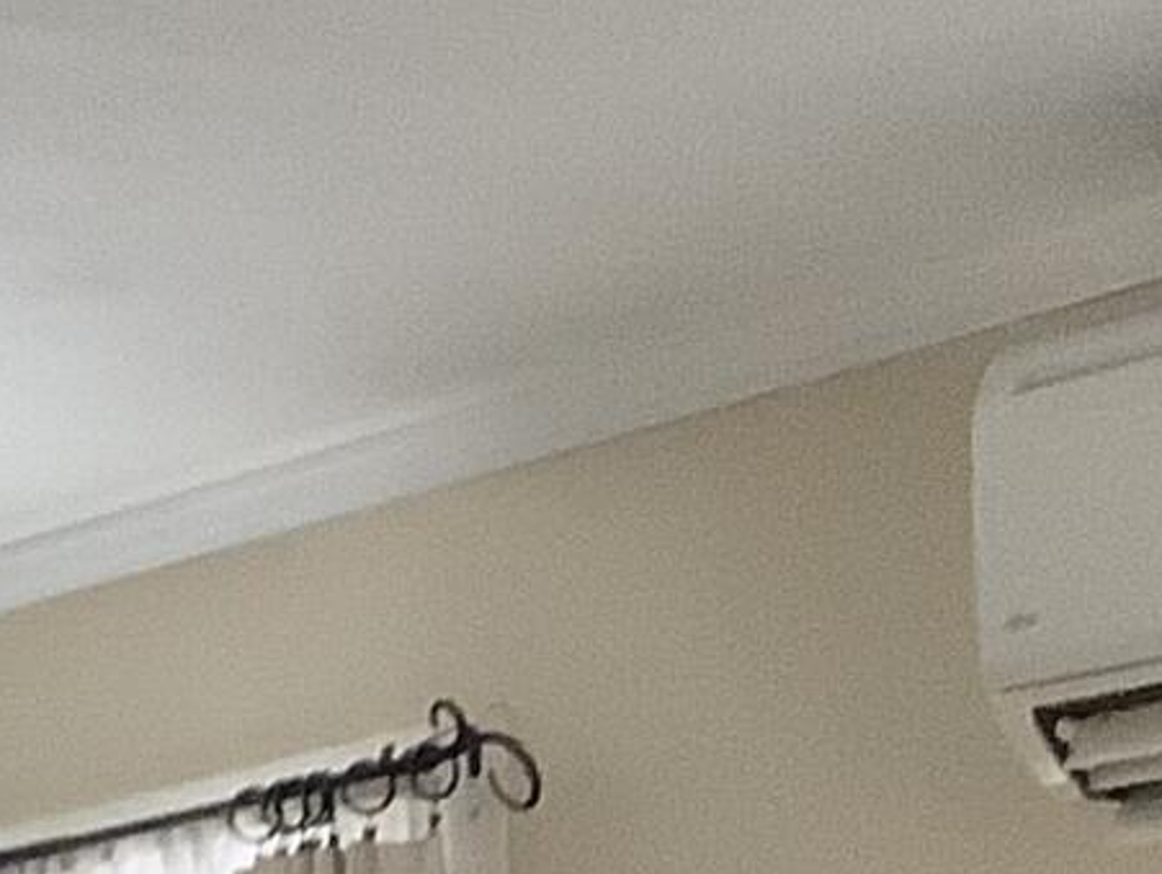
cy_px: 2235
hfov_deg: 9.5
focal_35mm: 206
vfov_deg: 6.8
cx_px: -283
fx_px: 6921
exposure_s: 1/33
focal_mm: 3.3
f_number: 2.4
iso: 250
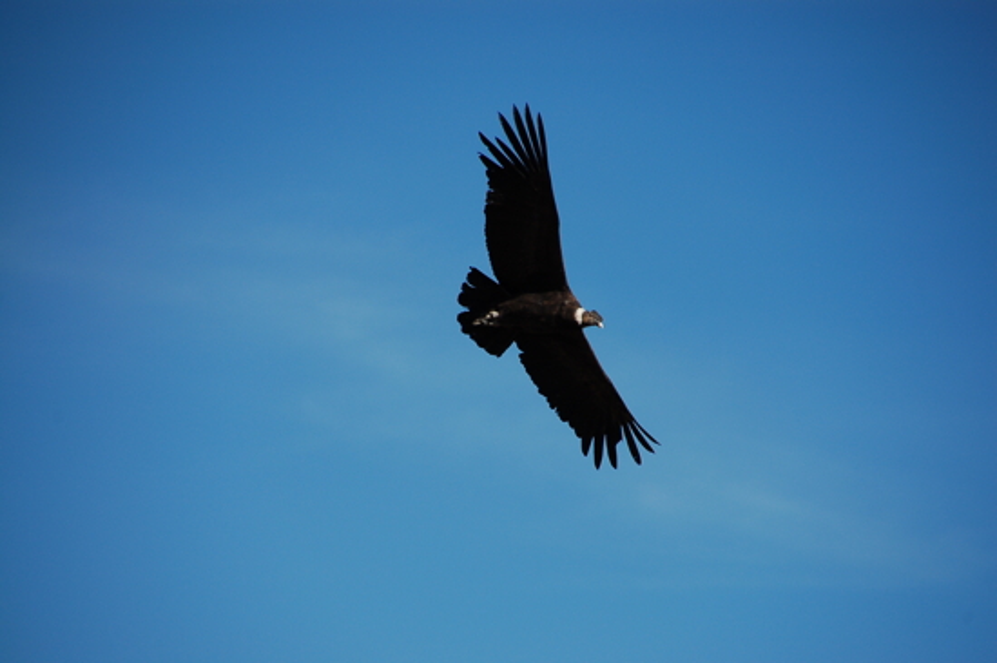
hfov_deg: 5.5
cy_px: 332
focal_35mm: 375
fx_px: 10379
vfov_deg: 3.7
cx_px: 498
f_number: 6.3
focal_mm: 250
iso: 200
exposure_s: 1/1000
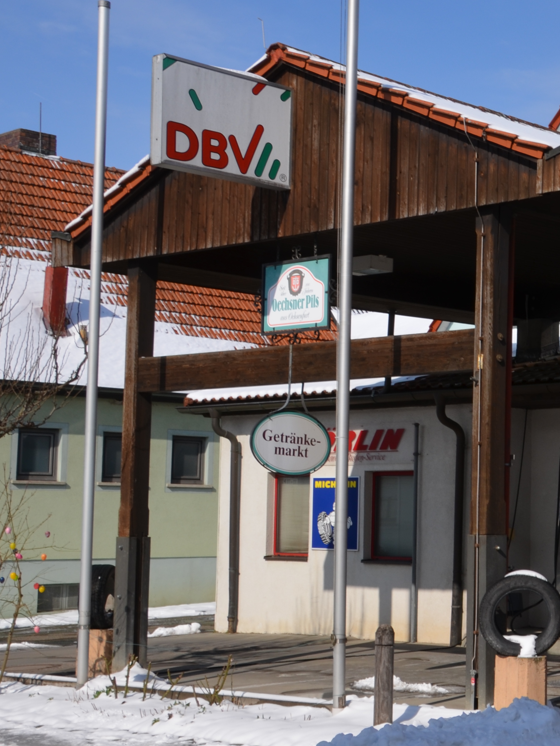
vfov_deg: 27.8
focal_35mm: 70
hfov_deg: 18.7
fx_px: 1510
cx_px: 820
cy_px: 402
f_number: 13
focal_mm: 22
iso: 100
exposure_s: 1/200
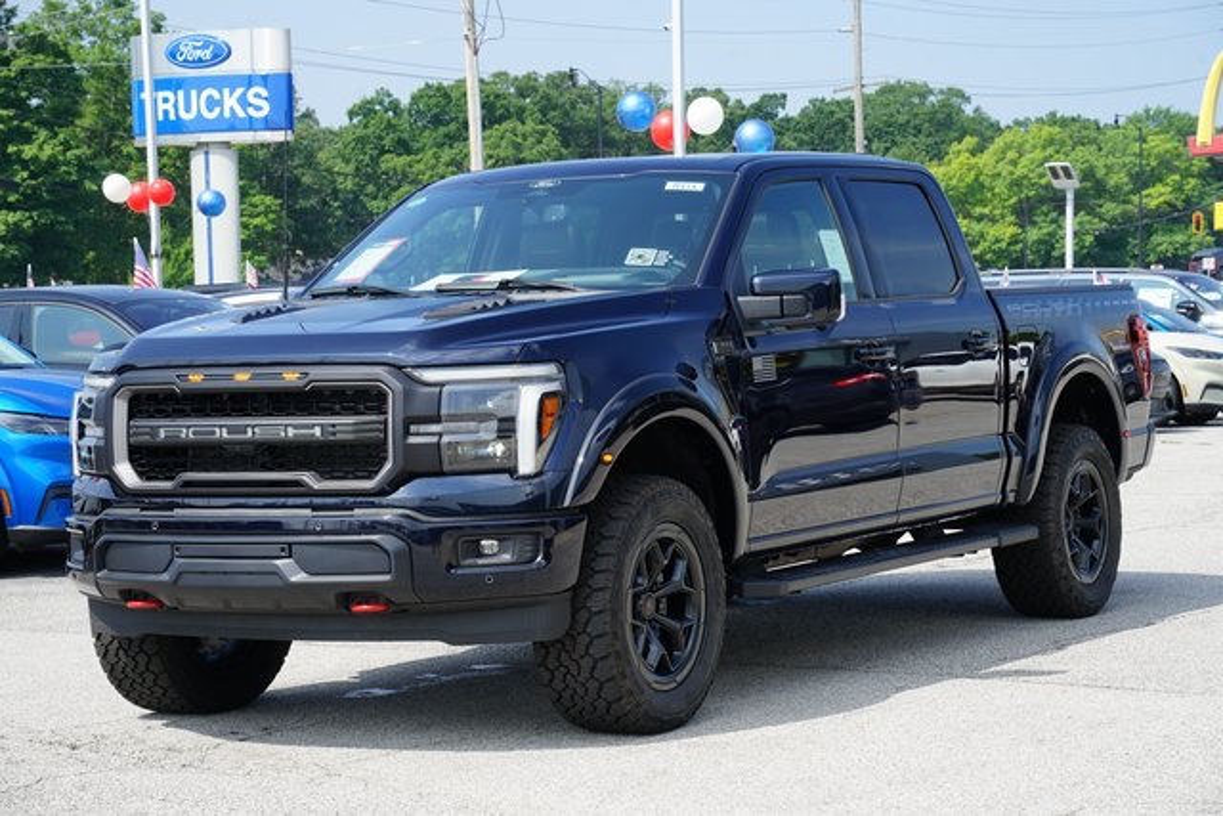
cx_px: 612
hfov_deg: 25.1
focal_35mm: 81
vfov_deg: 16.9
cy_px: 408
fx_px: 2752
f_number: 9
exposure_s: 1/125
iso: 100
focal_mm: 81
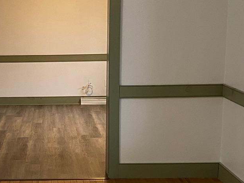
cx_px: 46
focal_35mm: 86
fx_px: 606
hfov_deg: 22.4
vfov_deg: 17.0
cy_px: 151
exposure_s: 1/60
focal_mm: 4.25
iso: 200
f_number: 1.8
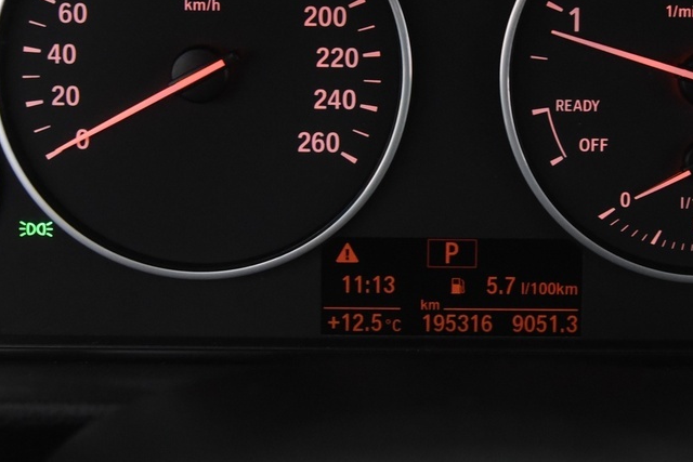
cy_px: 42
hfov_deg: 23.5
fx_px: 1656
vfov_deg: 15.7
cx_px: 456
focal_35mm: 86
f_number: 4
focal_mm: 34
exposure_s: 1/40
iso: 4000
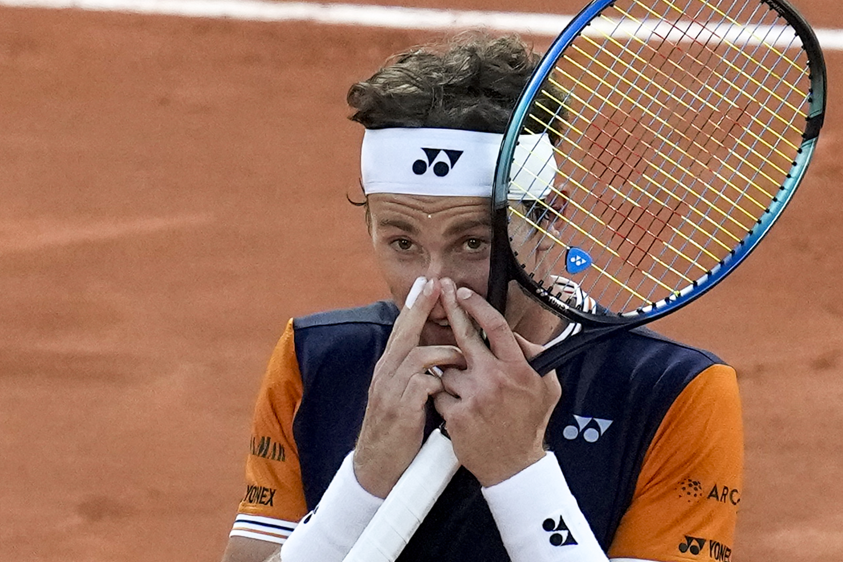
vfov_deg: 2.3
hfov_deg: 3.5
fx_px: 13955
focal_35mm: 596
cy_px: 365
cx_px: 452
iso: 3200
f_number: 3.5
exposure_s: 1/3200
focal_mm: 400
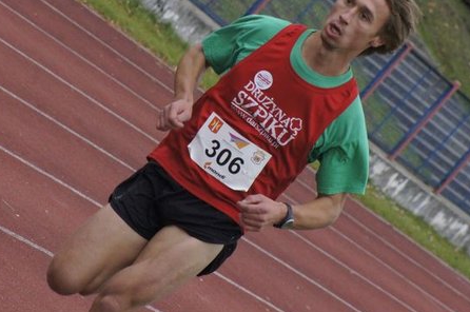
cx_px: 194
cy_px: 91
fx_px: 4563
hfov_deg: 5.9
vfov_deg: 3.9
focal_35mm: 350
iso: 3200
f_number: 11
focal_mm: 160
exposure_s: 1/800
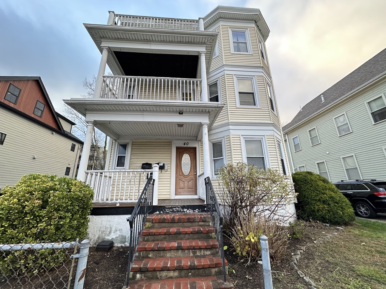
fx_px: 156
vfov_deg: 85.7
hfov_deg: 102.1
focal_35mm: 14
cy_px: 144
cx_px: 193
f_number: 2.2
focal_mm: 2.22
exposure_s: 1/99
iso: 80
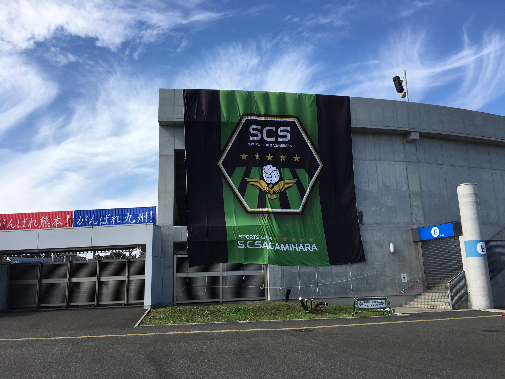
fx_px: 423
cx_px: 252
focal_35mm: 29
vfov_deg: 48.2
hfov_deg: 61.7
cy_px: 190
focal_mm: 4.15
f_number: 2.2
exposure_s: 1/1350
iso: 25
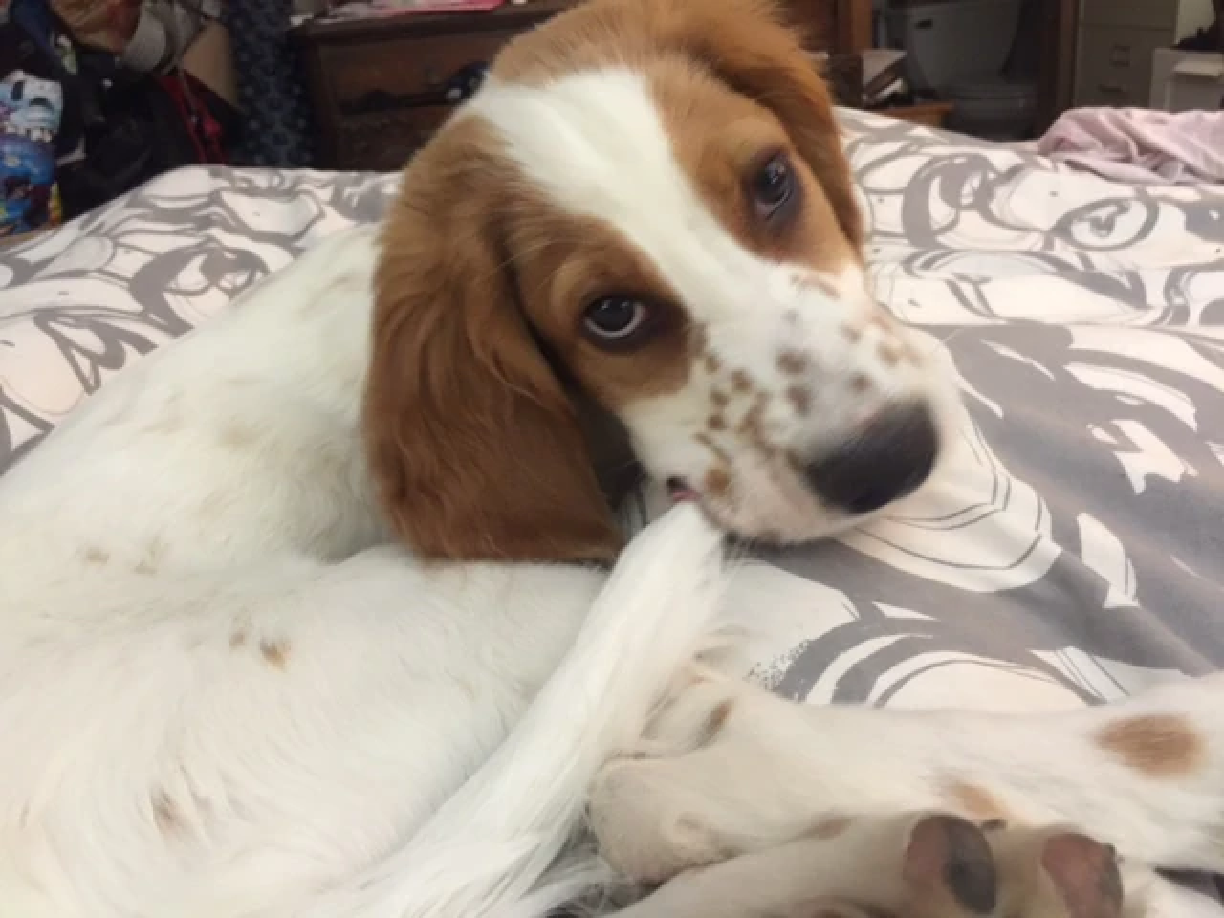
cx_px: 612
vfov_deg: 48.2
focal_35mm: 29
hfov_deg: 61.7
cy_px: 459
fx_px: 1025
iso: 80
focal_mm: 4.15
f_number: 2.2
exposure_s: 1/4
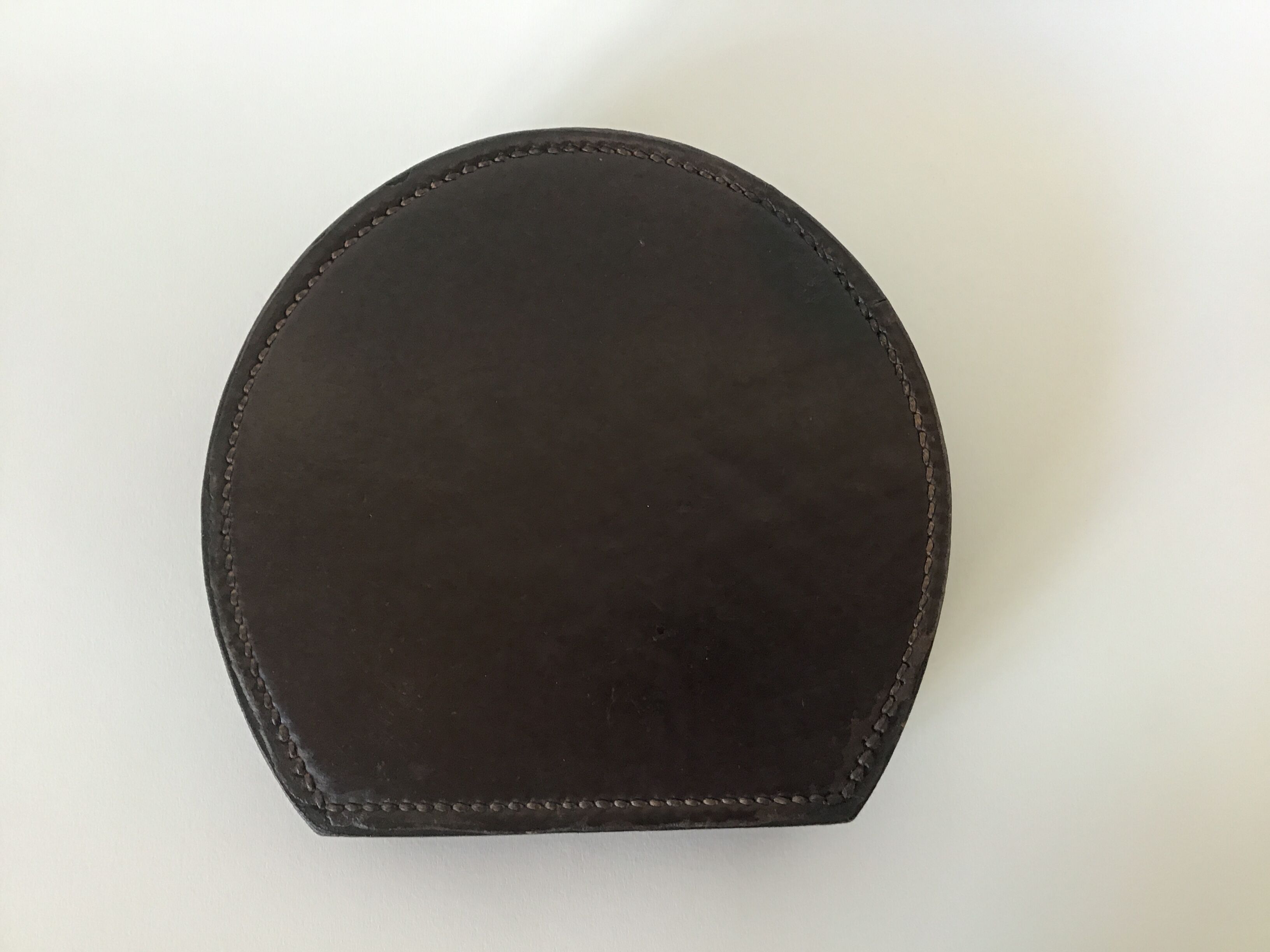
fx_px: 1137
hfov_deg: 58.4
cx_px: 635
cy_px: 476
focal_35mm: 31
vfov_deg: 45.4
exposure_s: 1/33
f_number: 2.4
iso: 80
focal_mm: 3.3
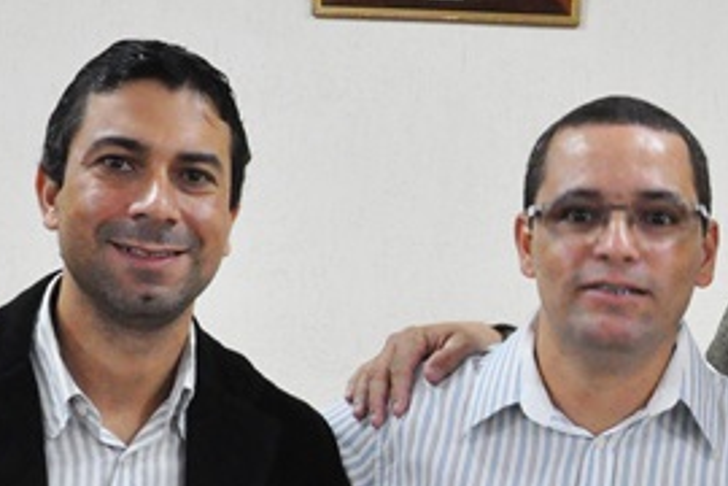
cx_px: 653
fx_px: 1618
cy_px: 447
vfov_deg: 16.8
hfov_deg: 24.6
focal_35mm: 80
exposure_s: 1/30
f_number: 11
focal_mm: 18
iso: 2500
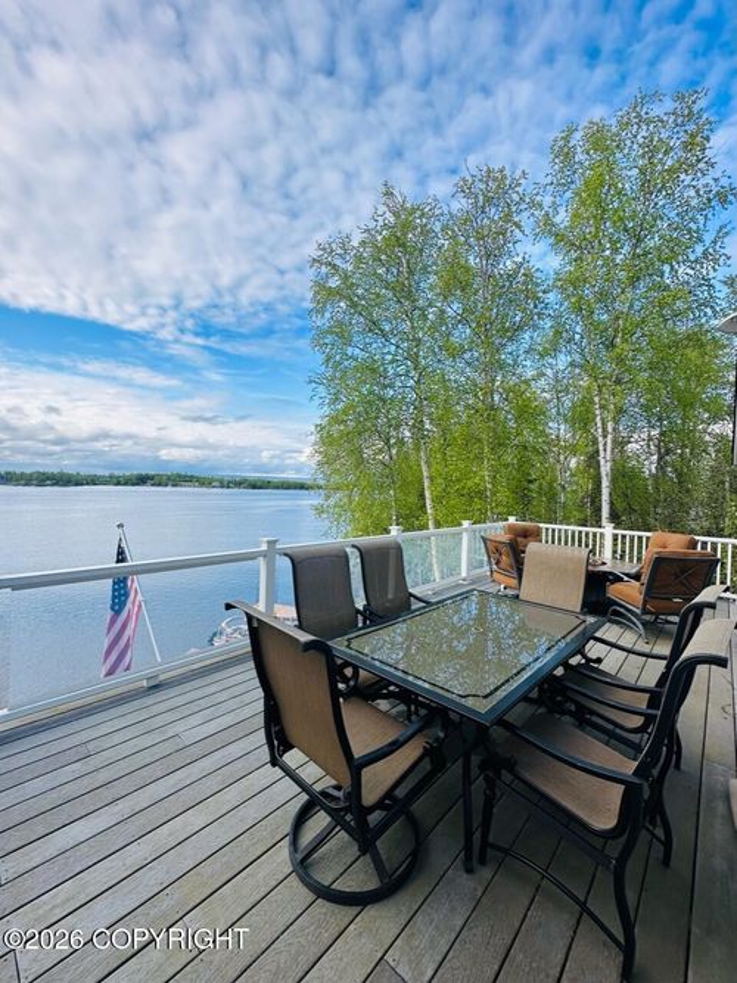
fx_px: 398
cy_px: 492
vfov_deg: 102.1
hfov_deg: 85.7
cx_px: 368
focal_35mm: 14
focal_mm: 2.22
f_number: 2.2
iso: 40
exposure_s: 1/824
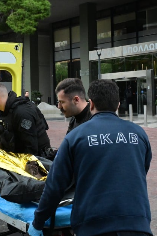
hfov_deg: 19.9
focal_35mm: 67
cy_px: 90
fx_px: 438
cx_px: 14
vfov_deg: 30.0
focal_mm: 28
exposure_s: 1/1000
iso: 5000
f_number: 8
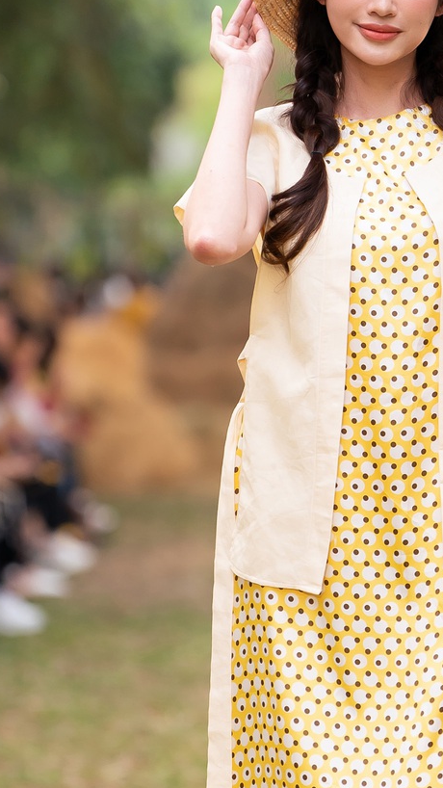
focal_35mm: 314
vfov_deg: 6.9
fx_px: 6559
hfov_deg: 3.9
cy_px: 348
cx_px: 371
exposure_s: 1/500
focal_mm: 127
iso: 500
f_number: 2.8
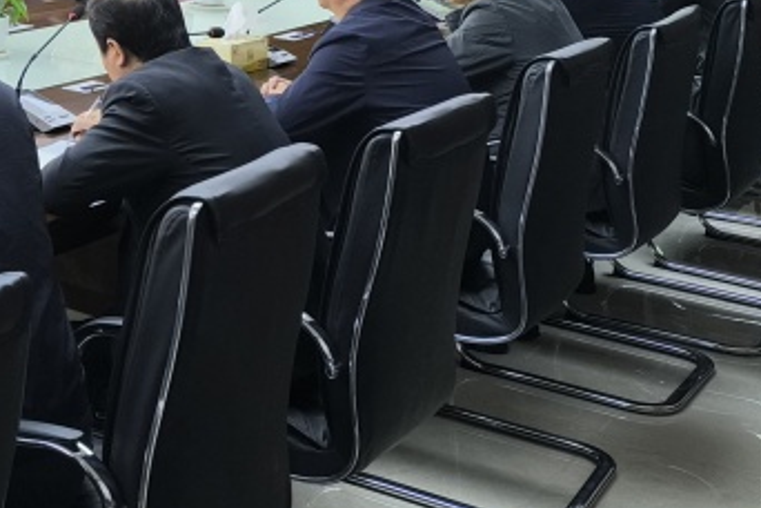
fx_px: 1480
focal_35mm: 70
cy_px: -263
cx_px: -142
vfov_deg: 17.4
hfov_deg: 25.9
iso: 320
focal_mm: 6.14
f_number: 1.65
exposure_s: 1/100
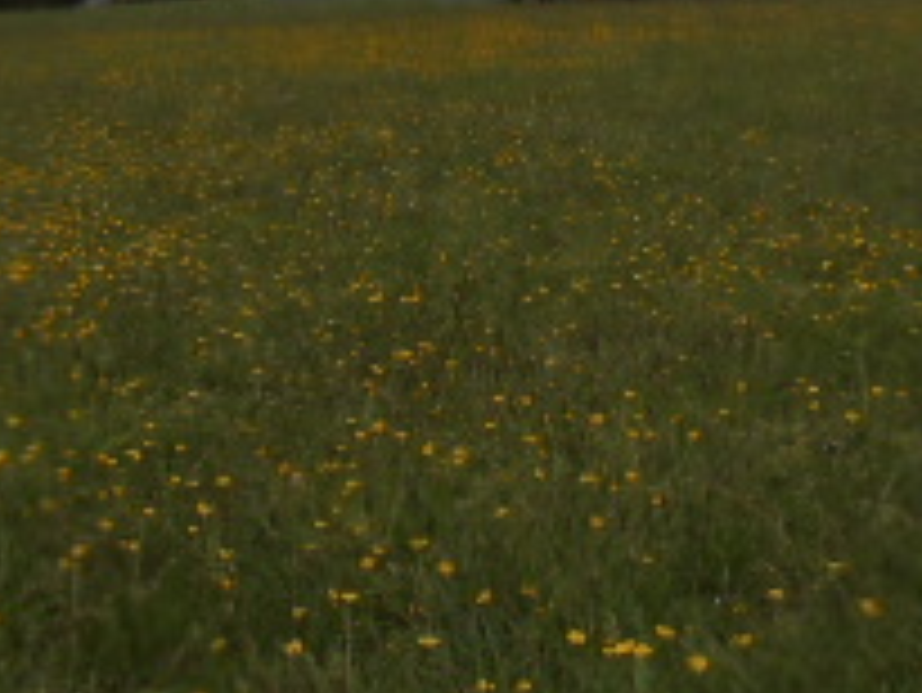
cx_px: 495
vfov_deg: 18.2
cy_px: 266
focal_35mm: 81
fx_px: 2159
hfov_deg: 24.1
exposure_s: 1/1500
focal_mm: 4.6
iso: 100
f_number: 3.5
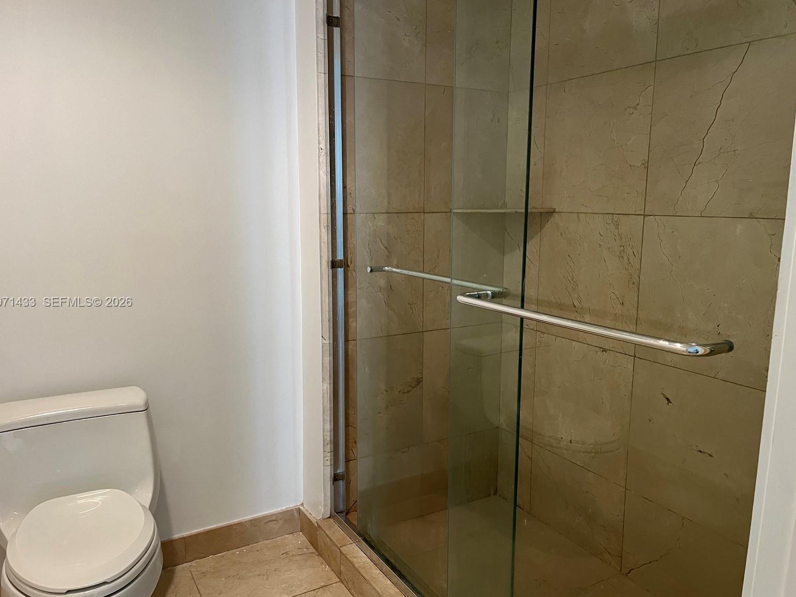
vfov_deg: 51.4
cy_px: 303
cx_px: 384
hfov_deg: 65.3
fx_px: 621
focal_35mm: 27
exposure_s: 1/60
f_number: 1.6
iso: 125
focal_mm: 5.1
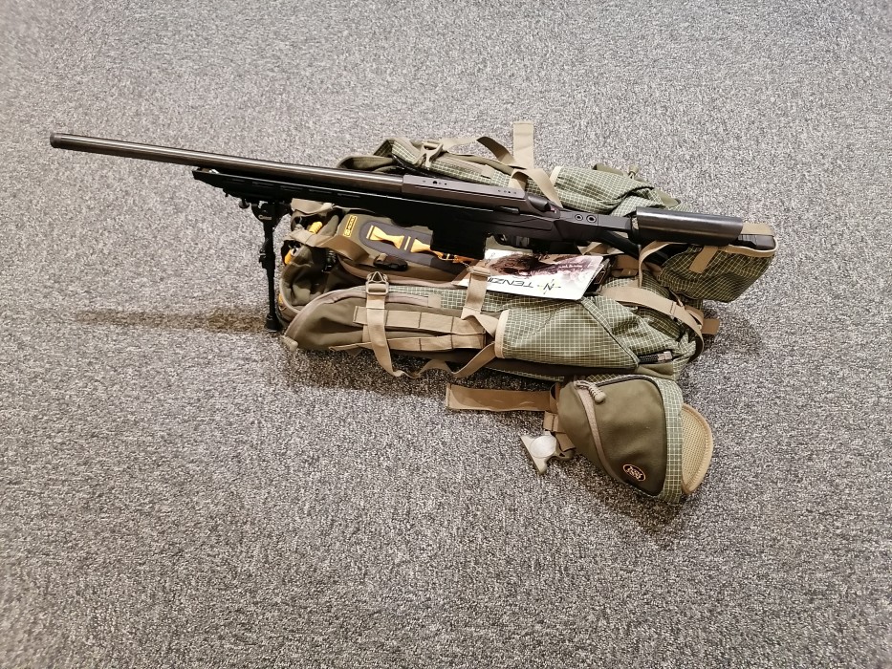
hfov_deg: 65.3
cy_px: 334
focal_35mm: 27
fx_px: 696
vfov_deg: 51.4
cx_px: 446
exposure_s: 1/30
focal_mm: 5.3
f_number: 1.8
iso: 800
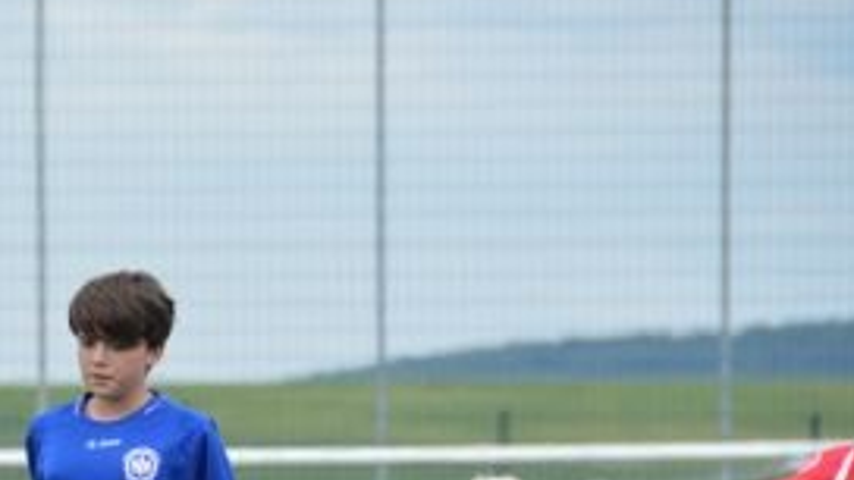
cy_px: 610
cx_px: 57
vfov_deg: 2.1
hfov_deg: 3.7
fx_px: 13338
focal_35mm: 589
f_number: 5.6
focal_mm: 170
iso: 400
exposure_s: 1/1000
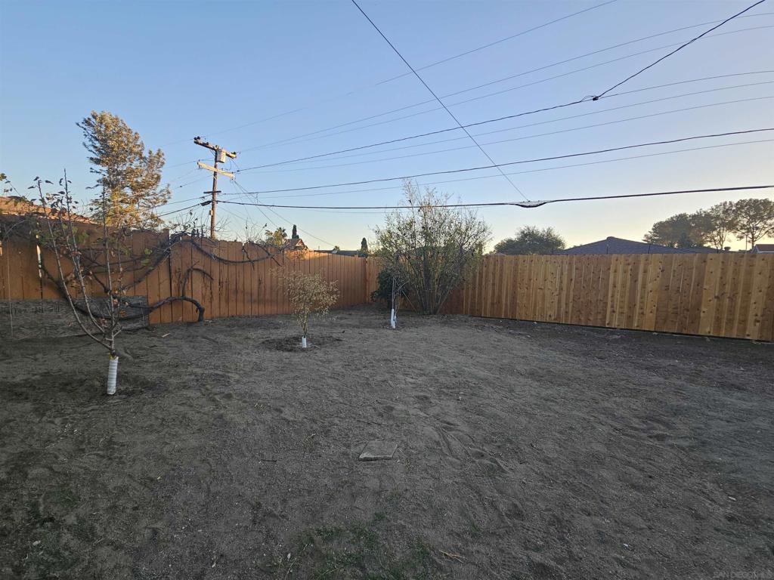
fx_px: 291
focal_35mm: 13
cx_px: 387
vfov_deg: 89.9
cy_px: 290
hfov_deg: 106.2
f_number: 2.2
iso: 50
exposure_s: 1/306
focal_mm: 2.2
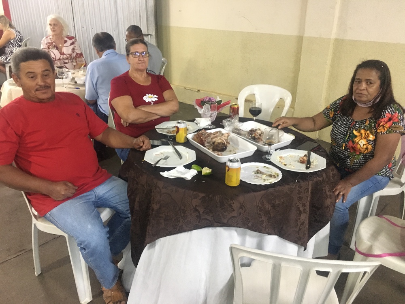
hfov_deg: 61.7
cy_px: 152
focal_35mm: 29
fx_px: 339
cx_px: 202
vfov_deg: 48.2
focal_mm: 4.15
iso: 250
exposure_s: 1/15
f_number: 2.2
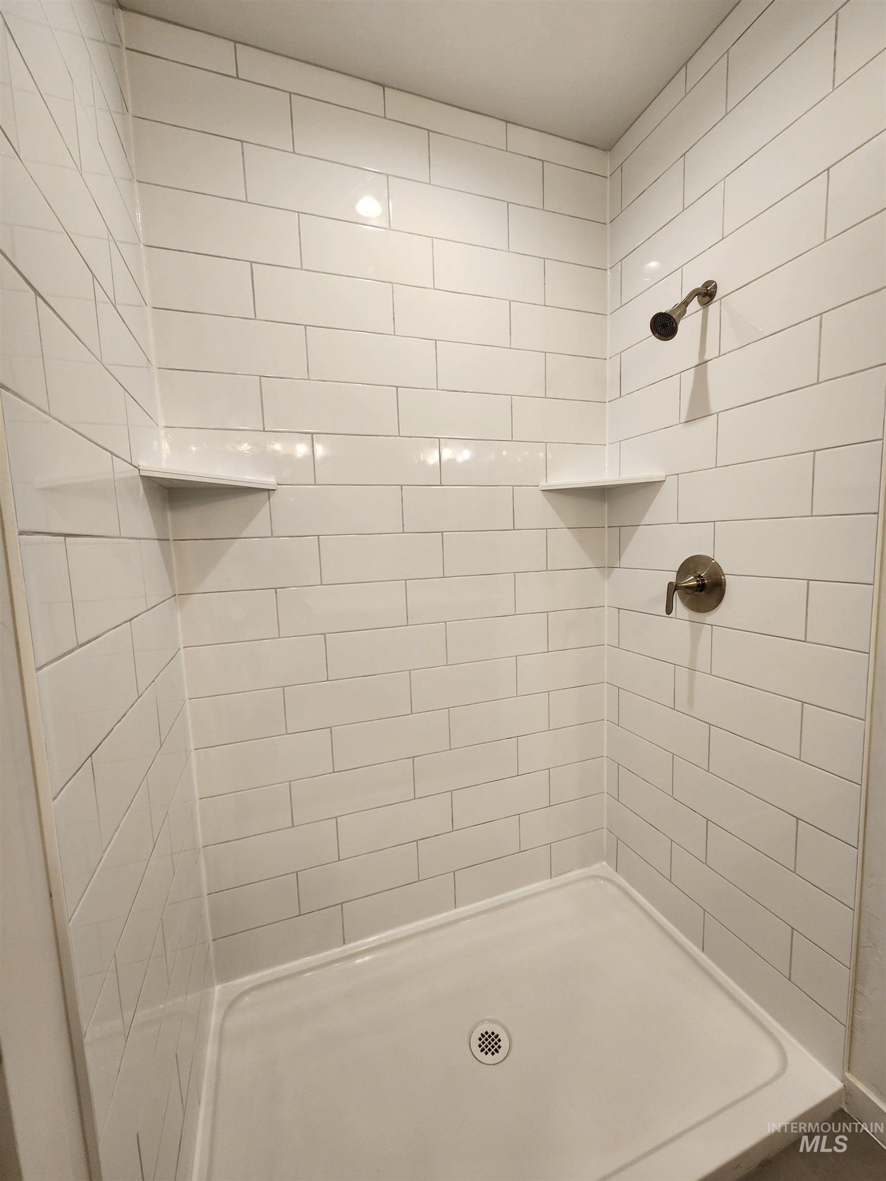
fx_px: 444
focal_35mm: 13
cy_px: 590
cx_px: 443
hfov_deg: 89.9
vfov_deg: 106.2
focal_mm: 2.2
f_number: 2.2
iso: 100
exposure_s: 1/60
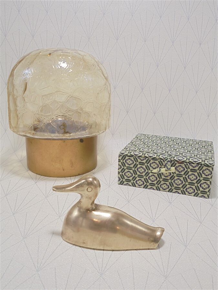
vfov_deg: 54.0
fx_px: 285
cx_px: 109
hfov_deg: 41.8
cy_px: 145
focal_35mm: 34
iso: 100
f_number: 4
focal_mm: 6.1
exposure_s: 1/60
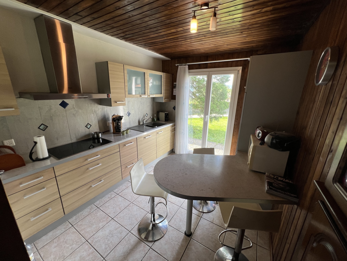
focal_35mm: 13
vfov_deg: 89.9
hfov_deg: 106.2
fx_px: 130
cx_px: 174
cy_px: 130
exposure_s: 1/99
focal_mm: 1.57
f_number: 1.8
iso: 40
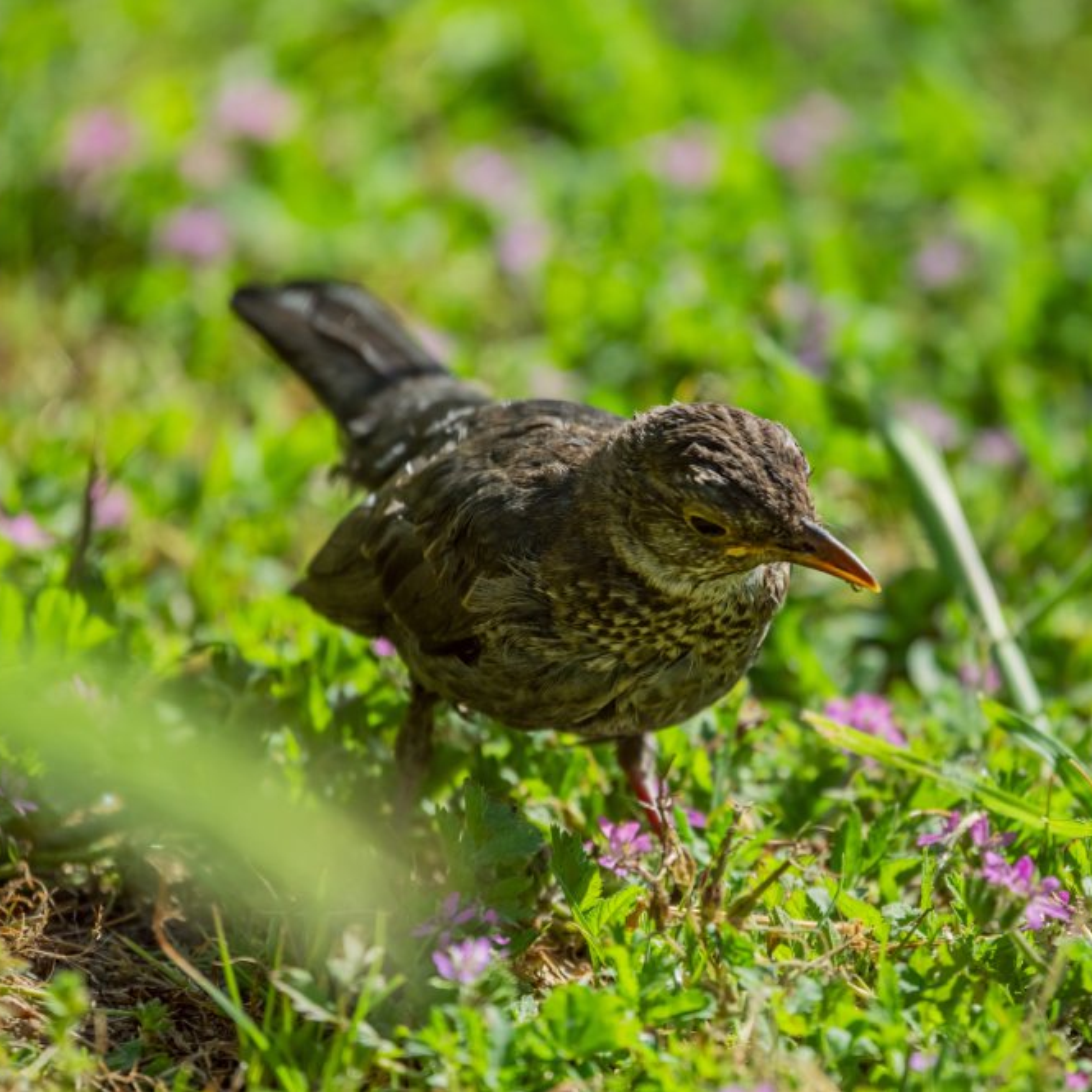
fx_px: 27374
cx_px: 665
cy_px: 546
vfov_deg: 2.3
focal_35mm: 767
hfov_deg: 2.3
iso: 400
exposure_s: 1/1000
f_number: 6.3
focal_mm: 600
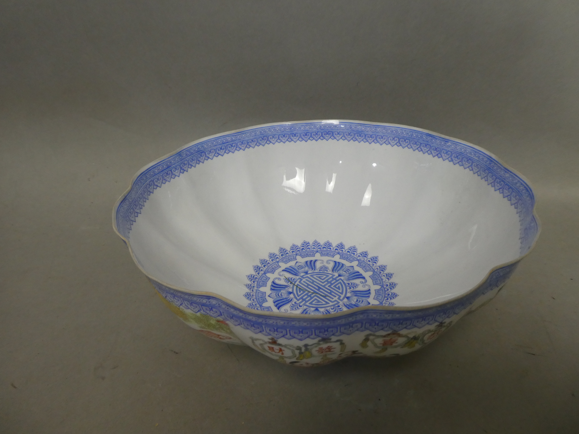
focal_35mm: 24
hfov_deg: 71.6
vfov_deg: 56.8
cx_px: 290
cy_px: 217
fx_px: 401
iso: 320
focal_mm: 4.3
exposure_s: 1/60
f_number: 3.3
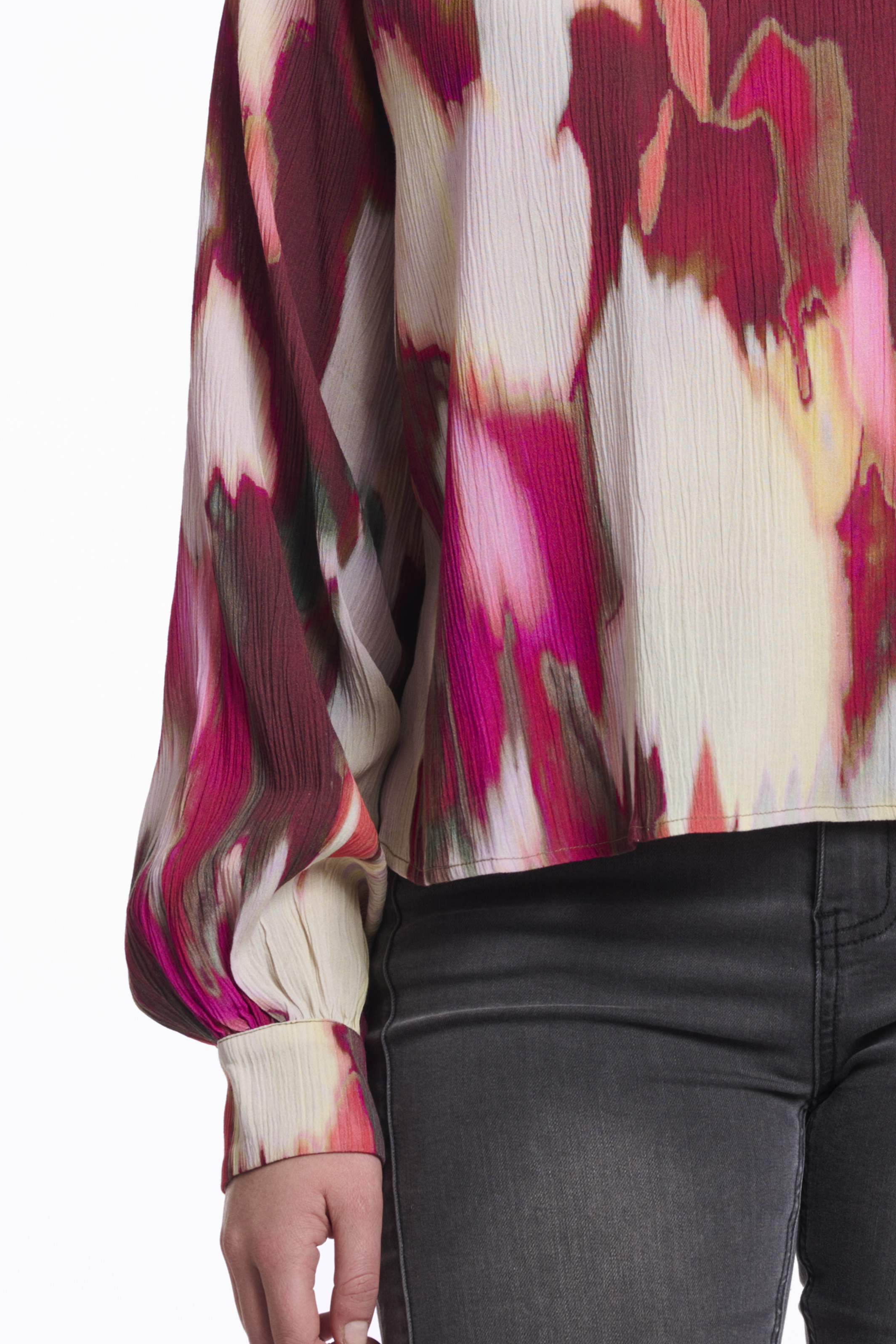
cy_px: 202
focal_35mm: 178
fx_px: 6646
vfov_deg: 11.5
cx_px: 704
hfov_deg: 7.7
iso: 125
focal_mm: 94
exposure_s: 1/160
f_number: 8
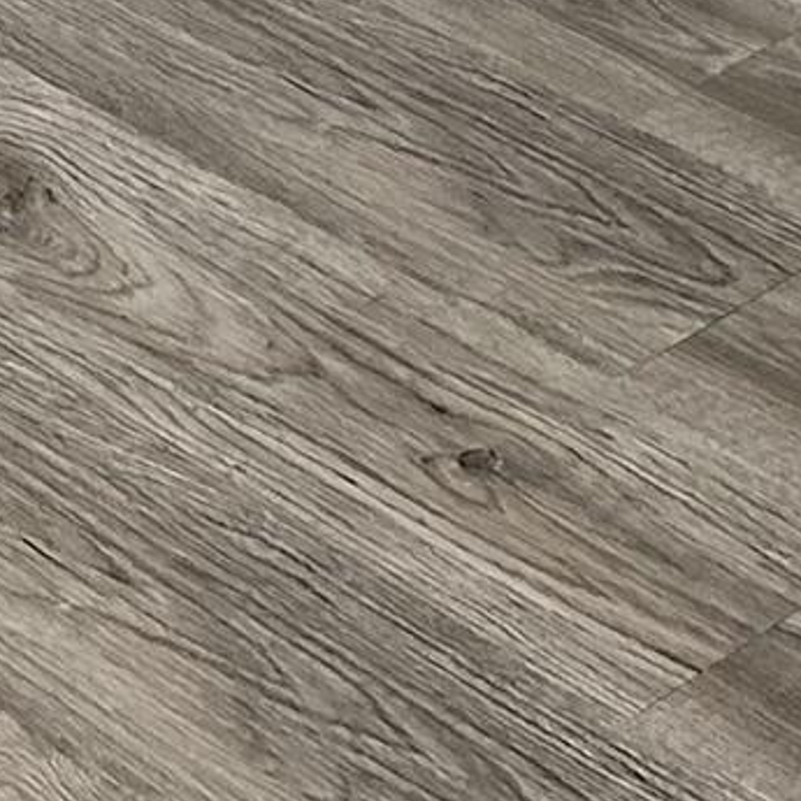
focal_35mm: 189
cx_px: 1175
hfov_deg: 9.0
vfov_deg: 7.8
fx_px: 4948
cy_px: -1762
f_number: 1.78
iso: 160
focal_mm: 6.86
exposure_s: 1/120
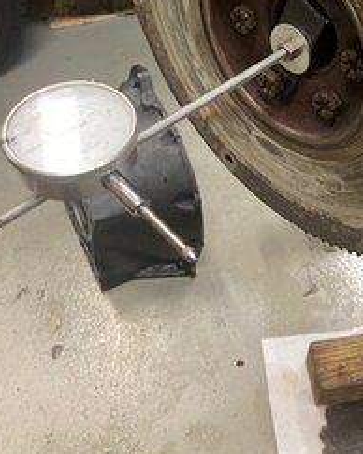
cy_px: 159
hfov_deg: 33.1
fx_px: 605
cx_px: 240
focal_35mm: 45
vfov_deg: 40.8
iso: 200
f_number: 1.8
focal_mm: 3.99
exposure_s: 1/60
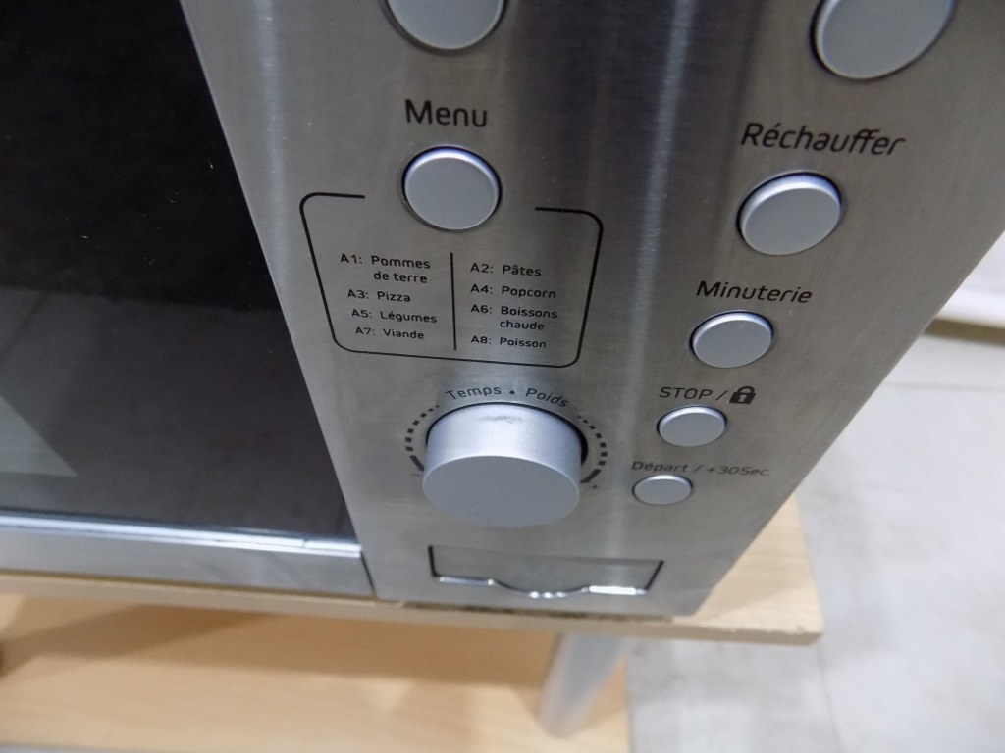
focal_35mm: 23
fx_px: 668
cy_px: 376
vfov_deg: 58.9
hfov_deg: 73.9
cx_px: 502
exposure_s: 1/30
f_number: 3.1
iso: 400
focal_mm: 4
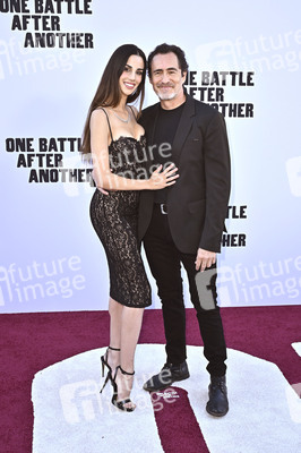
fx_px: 565
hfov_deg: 29.8
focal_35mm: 45
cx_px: 150
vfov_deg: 43.6
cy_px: 226
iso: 800
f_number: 5.6
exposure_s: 1/320
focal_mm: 45
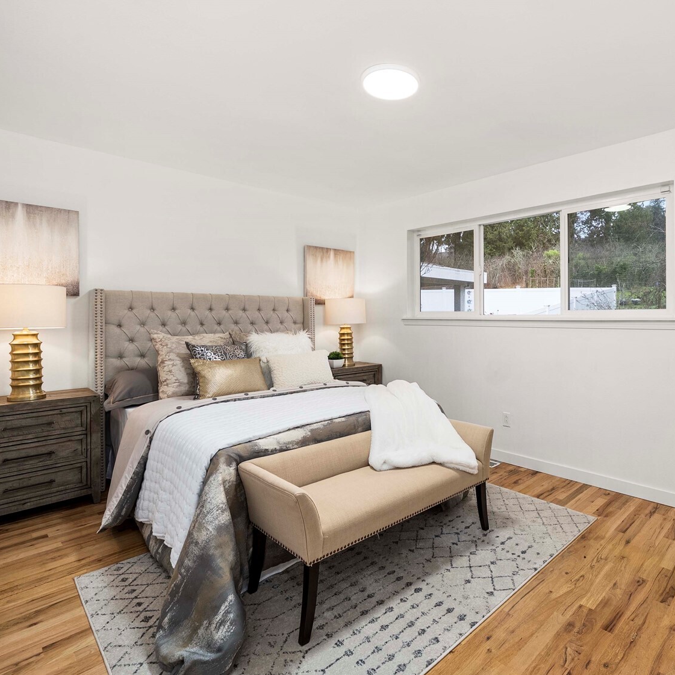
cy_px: 337
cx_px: 431
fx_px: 397
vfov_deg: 80.7
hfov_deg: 78.9
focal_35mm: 18
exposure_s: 1/60
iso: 125
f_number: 7.1
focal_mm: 14
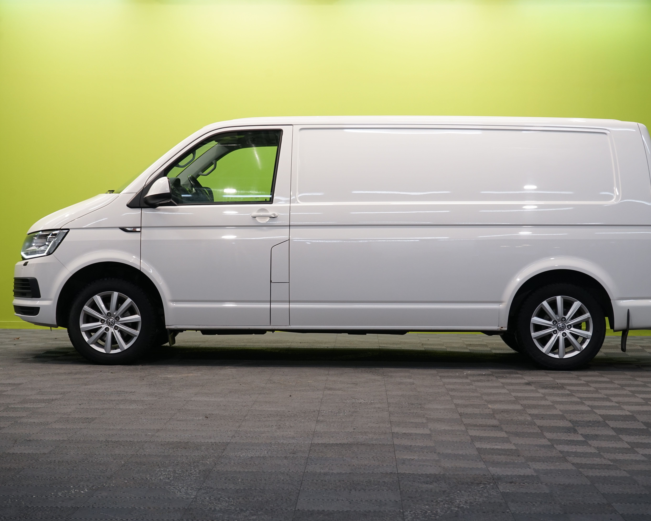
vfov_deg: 22.5
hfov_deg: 27.9
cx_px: 345
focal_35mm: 68
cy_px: 260
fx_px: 1310
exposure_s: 1/30
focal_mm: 60
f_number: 8
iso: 640
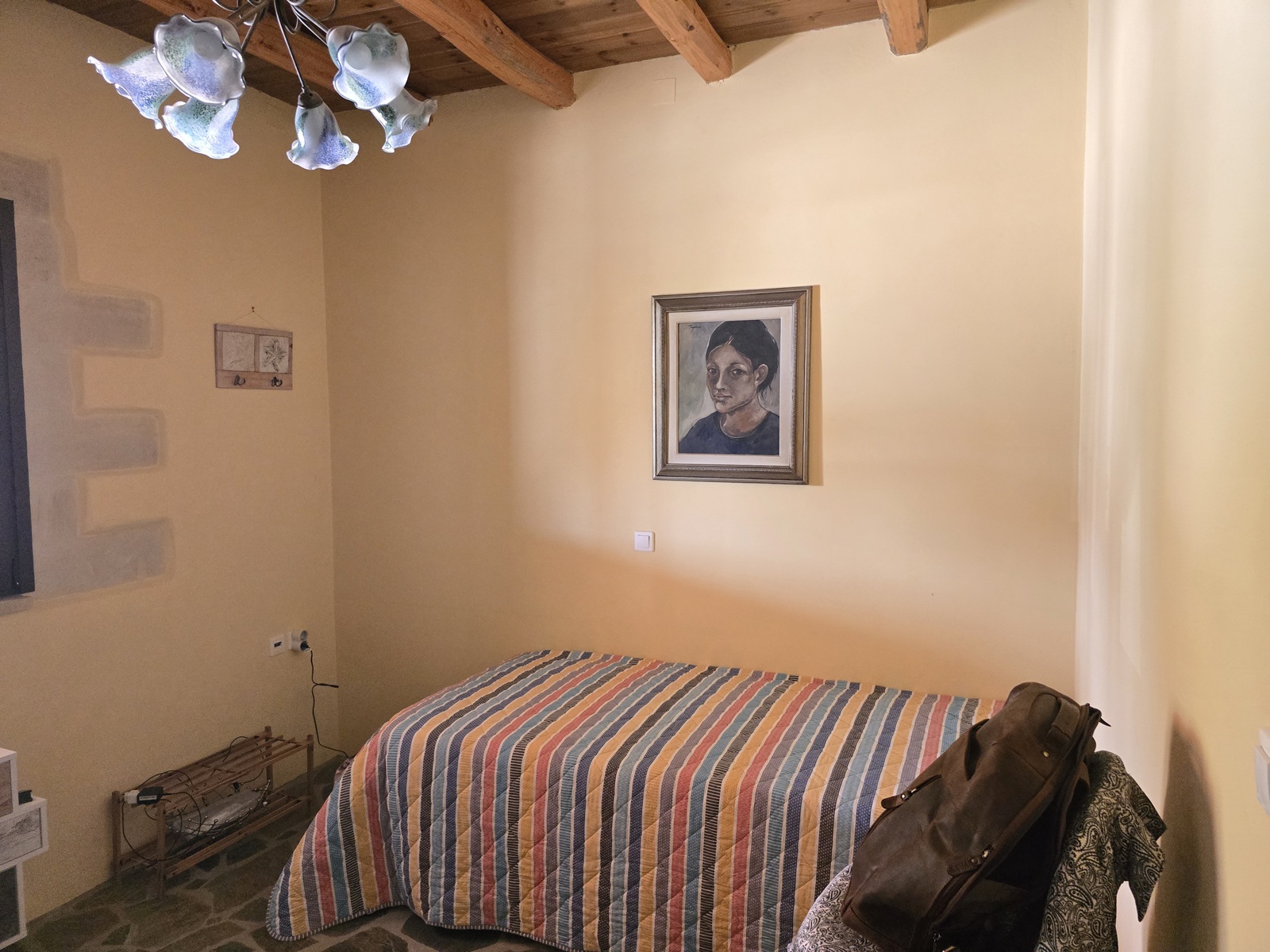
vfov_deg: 58.9
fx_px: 844
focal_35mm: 23
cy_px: 476
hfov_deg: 73.9
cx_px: 635
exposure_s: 1/100
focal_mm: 6.3
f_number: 1.7
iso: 1600
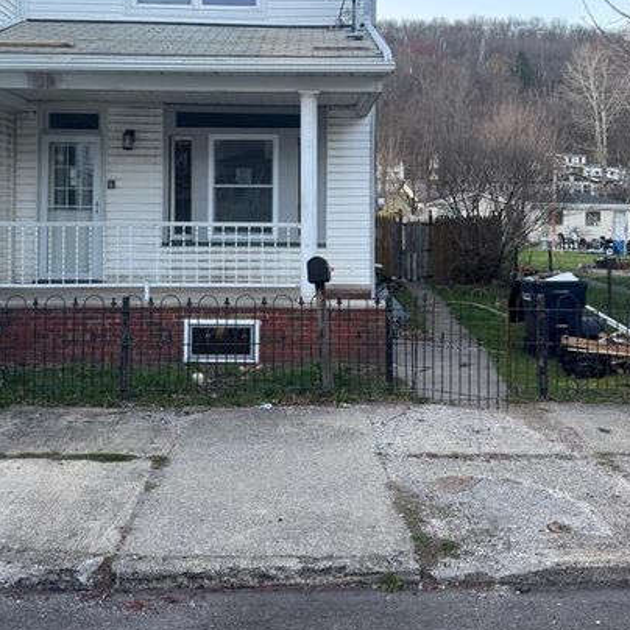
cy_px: 197
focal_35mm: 35
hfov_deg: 47.2
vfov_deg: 46.3
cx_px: 301
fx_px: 721
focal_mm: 6.76
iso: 125
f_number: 1.78
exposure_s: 1/121
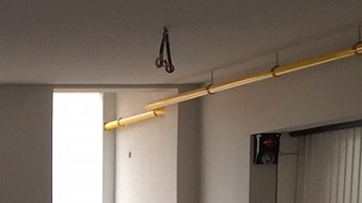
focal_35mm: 140
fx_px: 1343
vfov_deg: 8.3
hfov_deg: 14.7
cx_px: -106
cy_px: 382
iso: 40
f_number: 2.2
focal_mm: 4.15
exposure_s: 1/100
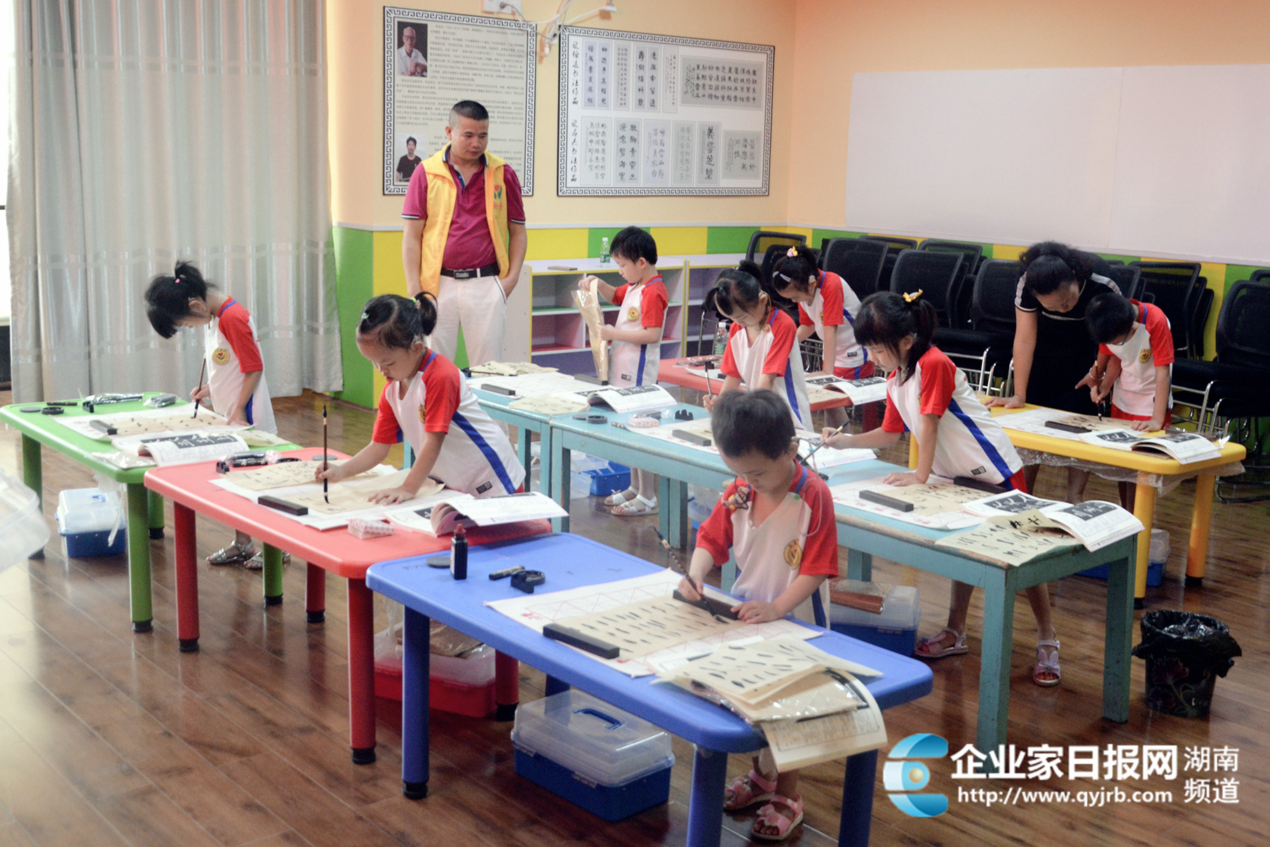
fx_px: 1270
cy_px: 424
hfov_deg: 53.1
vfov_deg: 36.9
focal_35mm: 36
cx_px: 635
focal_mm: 24
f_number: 3.8
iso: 800
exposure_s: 1/40
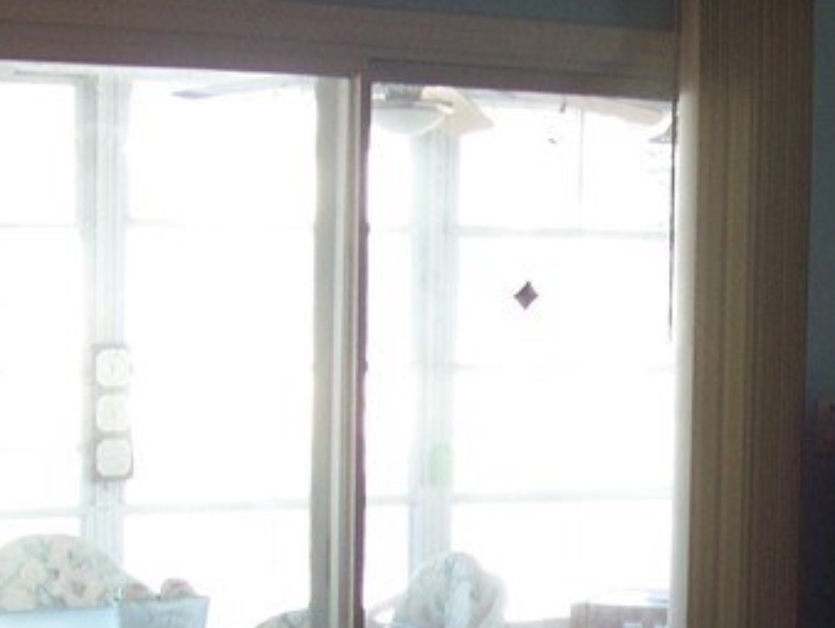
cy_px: 618
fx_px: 2631
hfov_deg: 17.9
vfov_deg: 13.4
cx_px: 600
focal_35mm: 109
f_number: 2.8
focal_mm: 5.85
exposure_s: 1/30
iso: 125
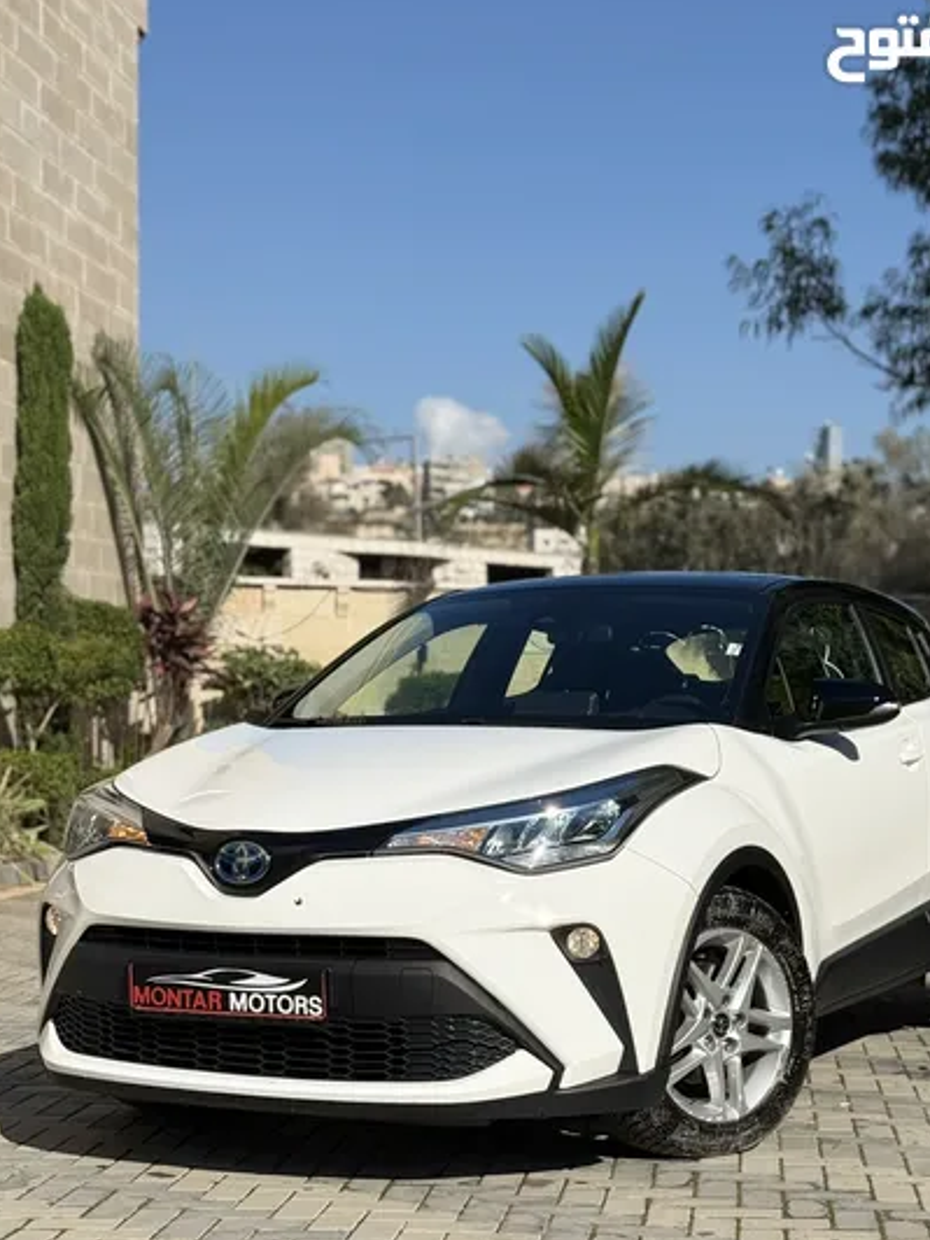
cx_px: 594
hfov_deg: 22.5
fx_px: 2328
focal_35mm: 65
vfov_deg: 29.7
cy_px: 790
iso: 50
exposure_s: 1/11364
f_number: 1.78
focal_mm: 6.76
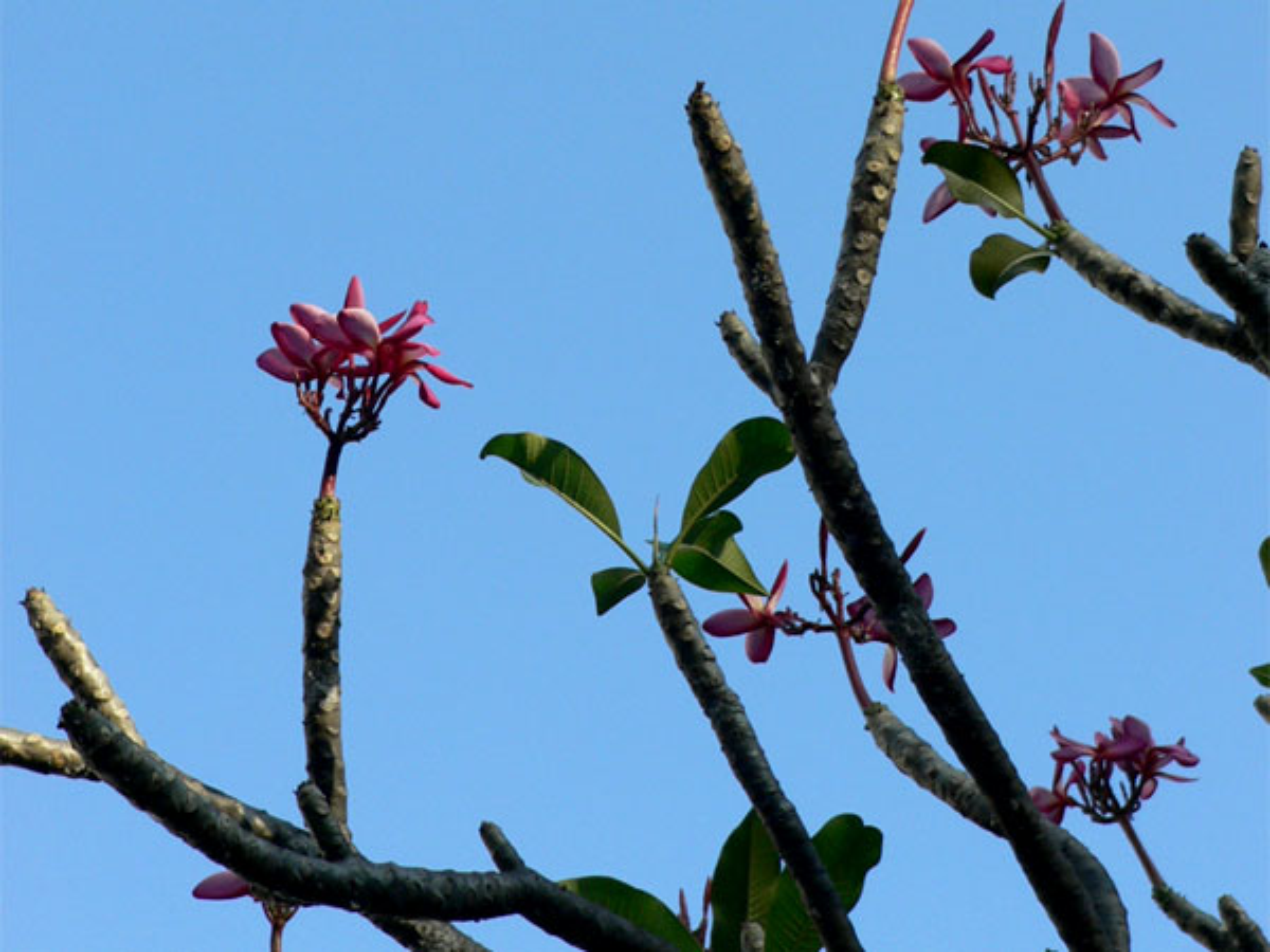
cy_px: 476
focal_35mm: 103
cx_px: 635
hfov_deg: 19.1
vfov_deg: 14.4
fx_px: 3779
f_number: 2.8
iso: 100
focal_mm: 13.6
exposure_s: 1/800
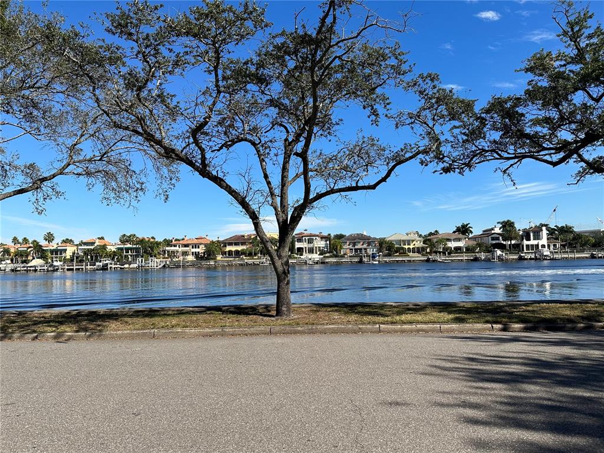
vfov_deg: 56.8
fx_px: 419
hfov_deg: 71.6
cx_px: 302
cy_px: 226
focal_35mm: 24
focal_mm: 6.86
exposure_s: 1/5263
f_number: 1.78
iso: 80
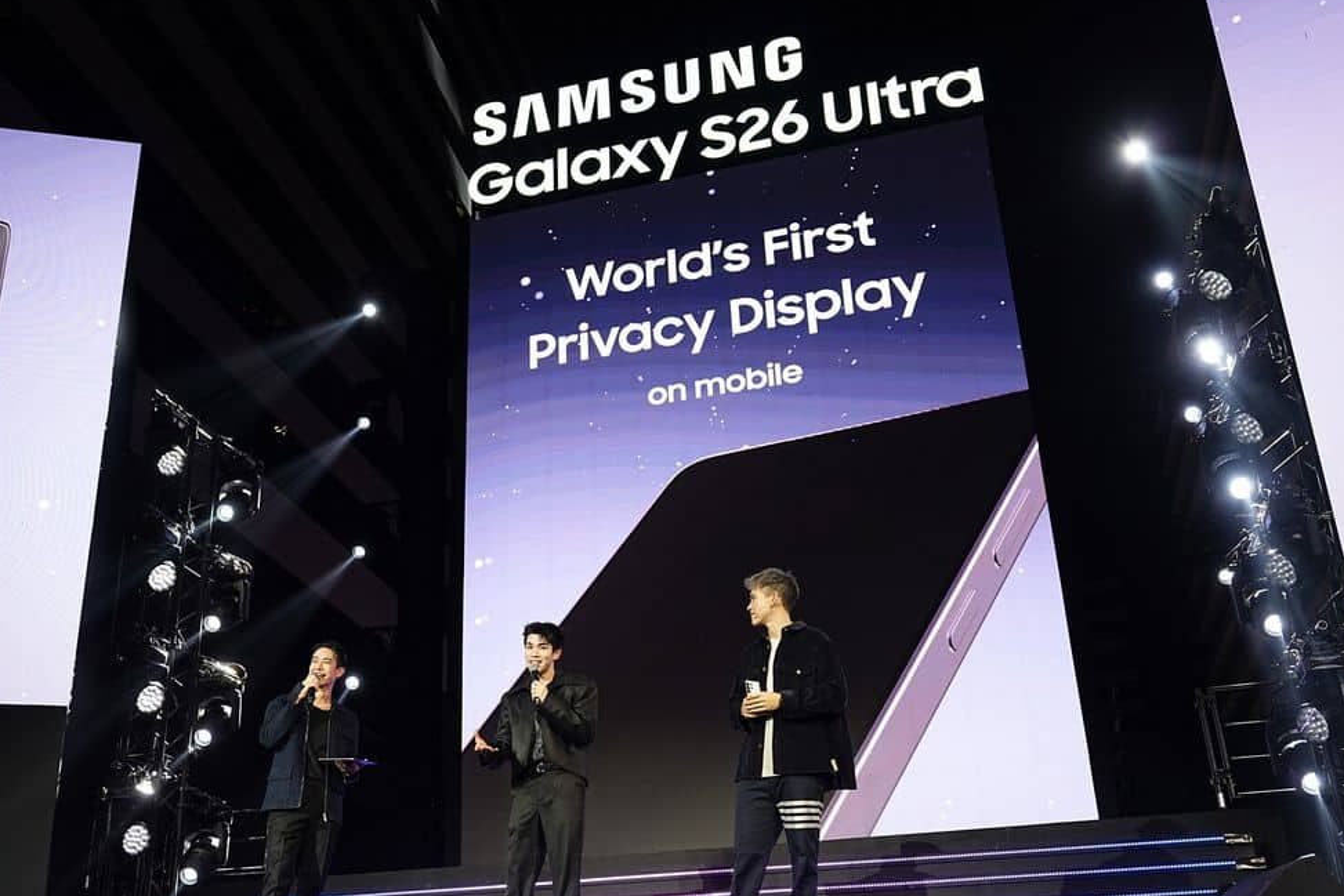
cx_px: 575
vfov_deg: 35.8
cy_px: 533
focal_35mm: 37
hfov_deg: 51.7
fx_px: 1381
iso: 400
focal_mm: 30
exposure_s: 1/100
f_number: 2.8
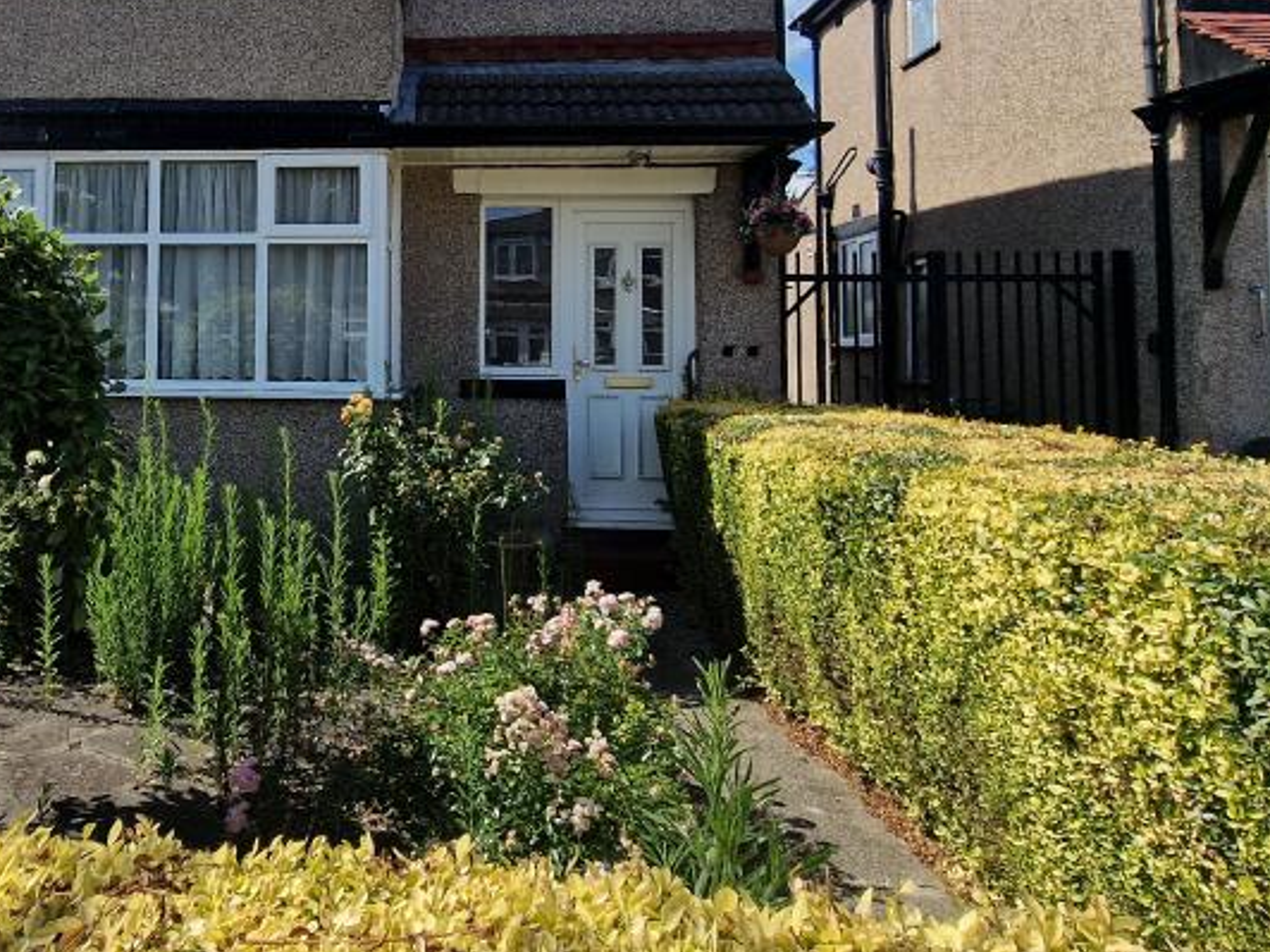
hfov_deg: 66.8
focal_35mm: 25
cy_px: 284
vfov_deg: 53.3
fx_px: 917
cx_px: 389
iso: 50
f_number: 2.2
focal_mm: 2.2
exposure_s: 1/2528
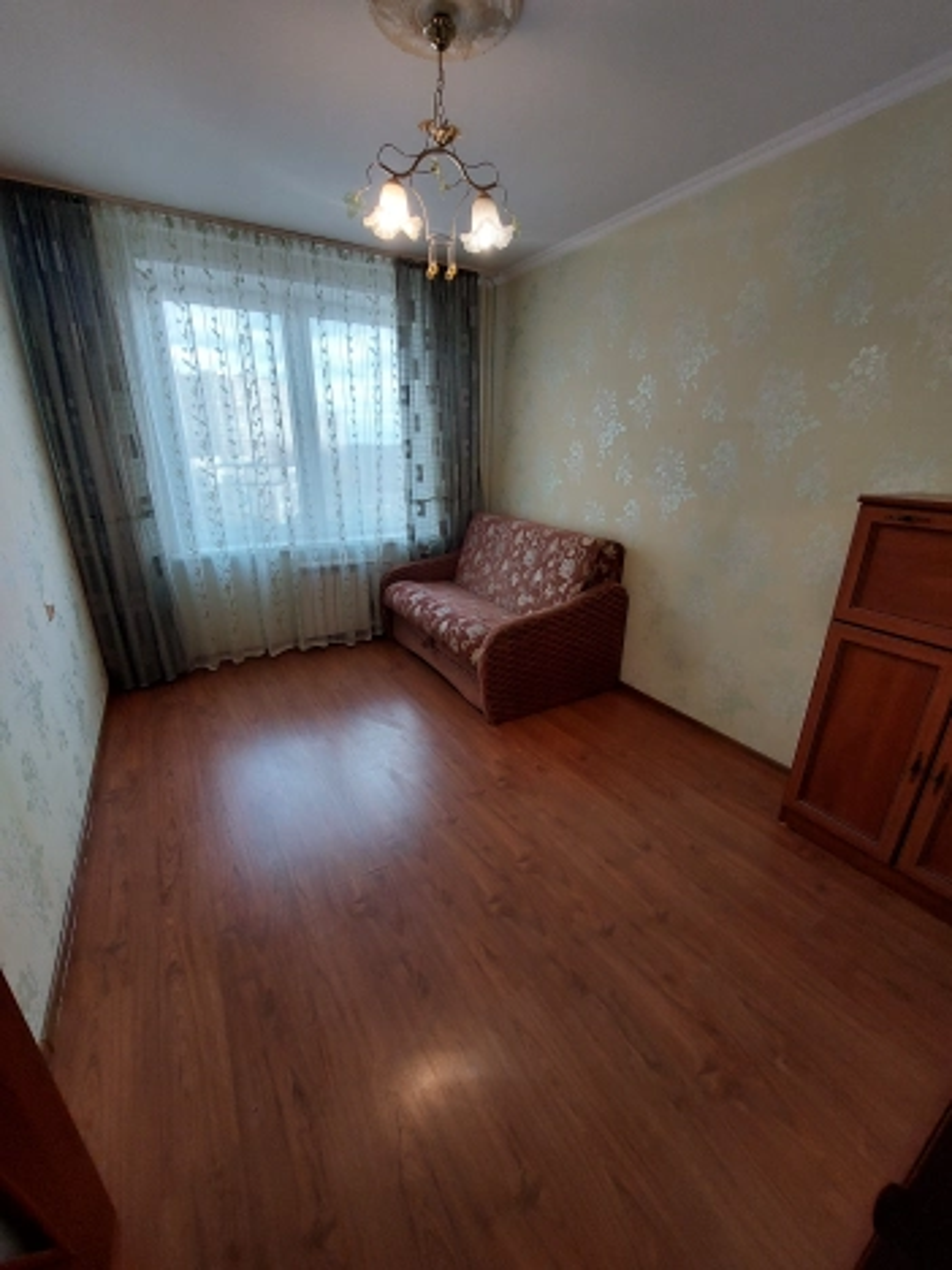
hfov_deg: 89.9
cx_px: 476
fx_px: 477
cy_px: 635
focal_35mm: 13
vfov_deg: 106.2
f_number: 2.2
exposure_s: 1/50
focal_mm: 1.74
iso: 100
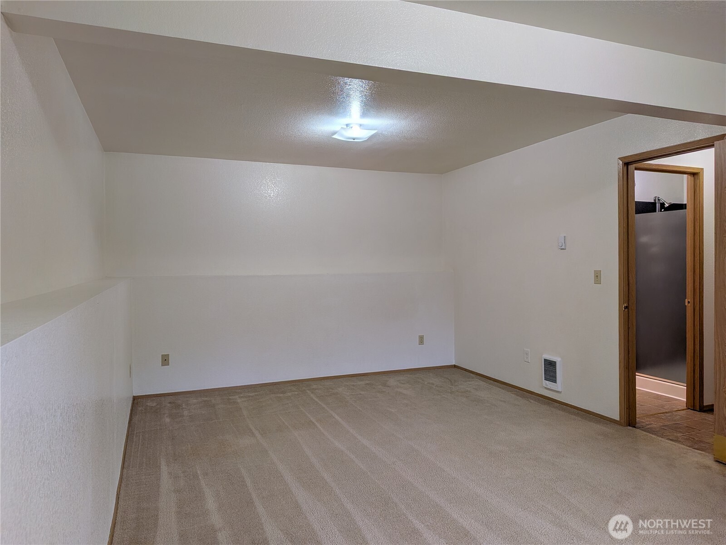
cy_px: 272
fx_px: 503
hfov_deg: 71.6
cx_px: 363
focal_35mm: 24
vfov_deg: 56.8
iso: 29
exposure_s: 1/598
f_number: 1.7
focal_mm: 4.53
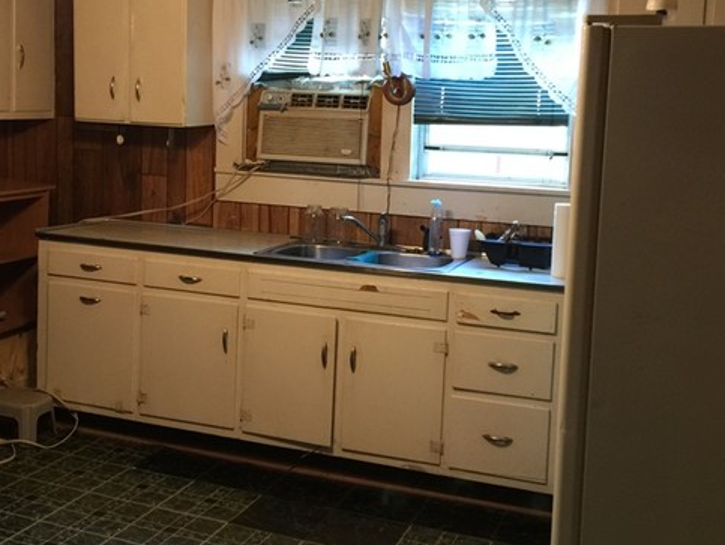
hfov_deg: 39.5
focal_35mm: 48
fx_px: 1006
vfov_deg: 30.2
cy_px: 213
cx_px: 296
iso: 125
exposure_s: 1/15
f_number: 2.2
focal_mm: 4.15
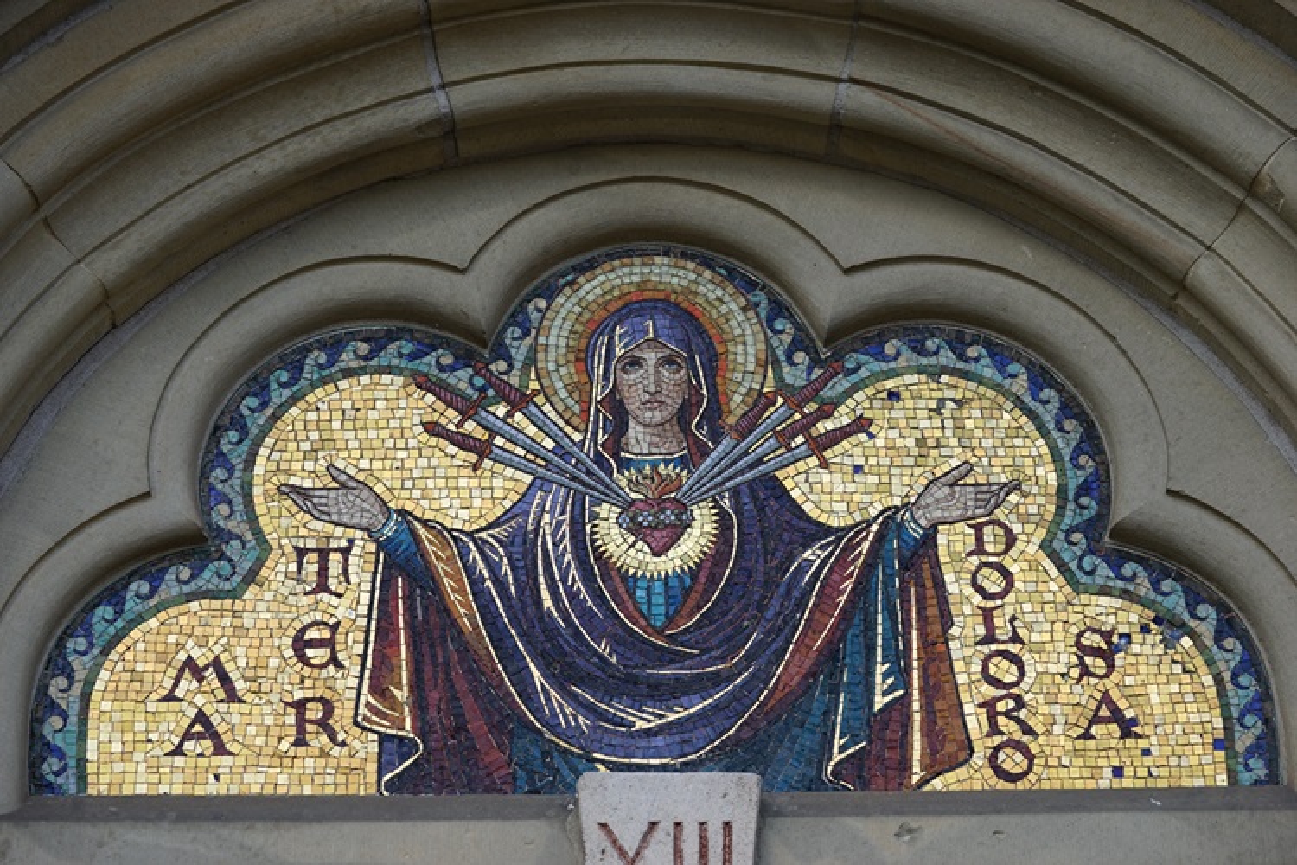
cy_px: 432
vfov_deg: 15.2
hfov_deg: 22.6
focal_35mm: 90
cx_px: 648
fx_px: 3242
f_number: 5.6
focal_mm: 90
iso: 200
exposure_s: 1/200
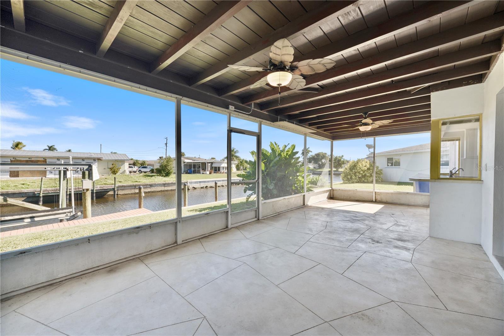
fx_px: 196
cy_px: 168
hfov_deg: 104.3
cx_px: 252
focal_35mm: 14
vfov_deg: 81.2
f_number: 9
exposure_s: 1/400
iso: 400
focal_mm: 14
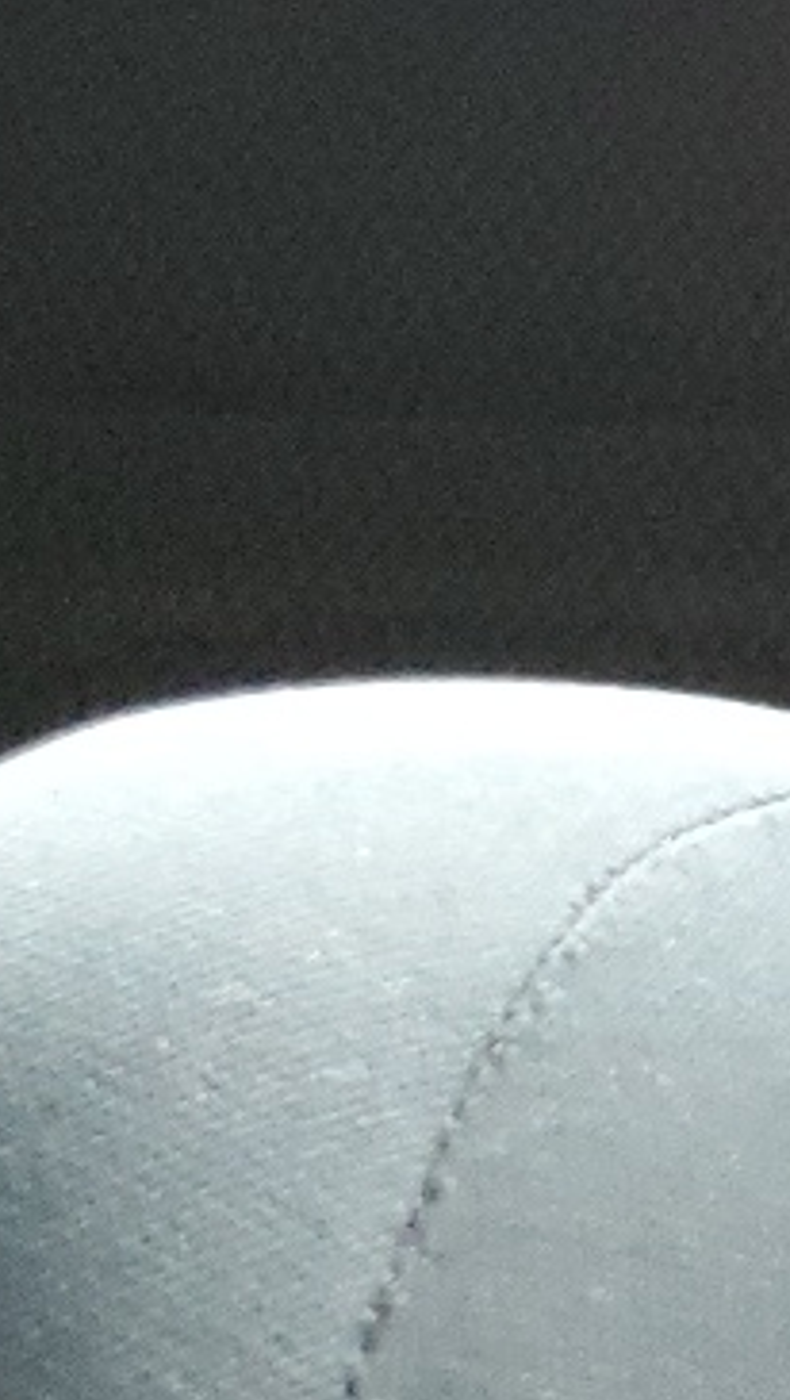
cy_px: -199
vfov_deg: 16.7
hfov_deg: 8.9
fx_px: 4606
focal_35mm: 124
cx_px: 1845
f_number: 1.5
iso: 468
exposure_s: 1/15
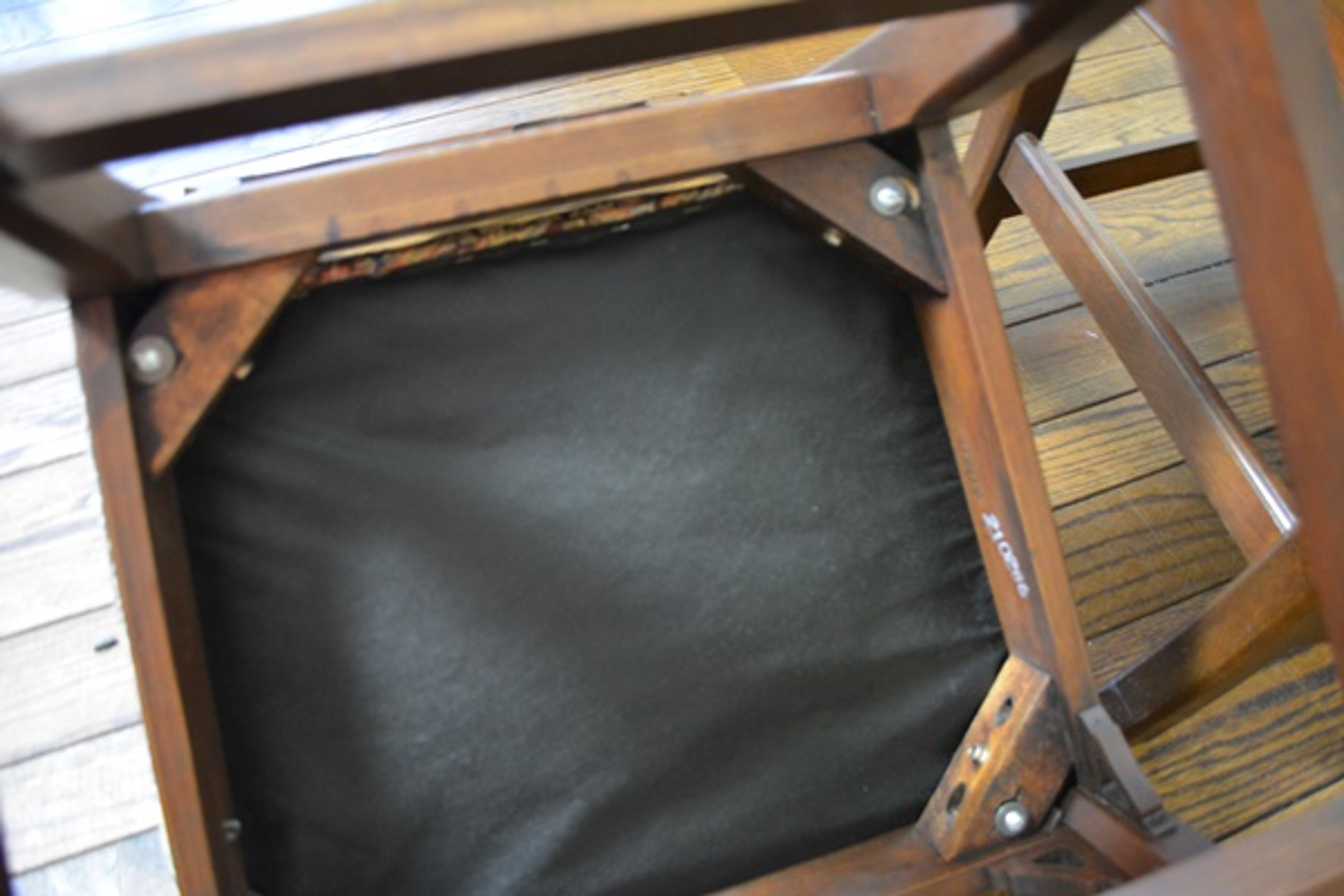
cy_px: 448
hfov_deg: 67.4
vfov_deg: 47.9
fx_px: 1008
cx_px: 672
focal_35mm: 27
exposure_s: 1/20
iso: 3200
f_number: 3.5
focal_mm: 18
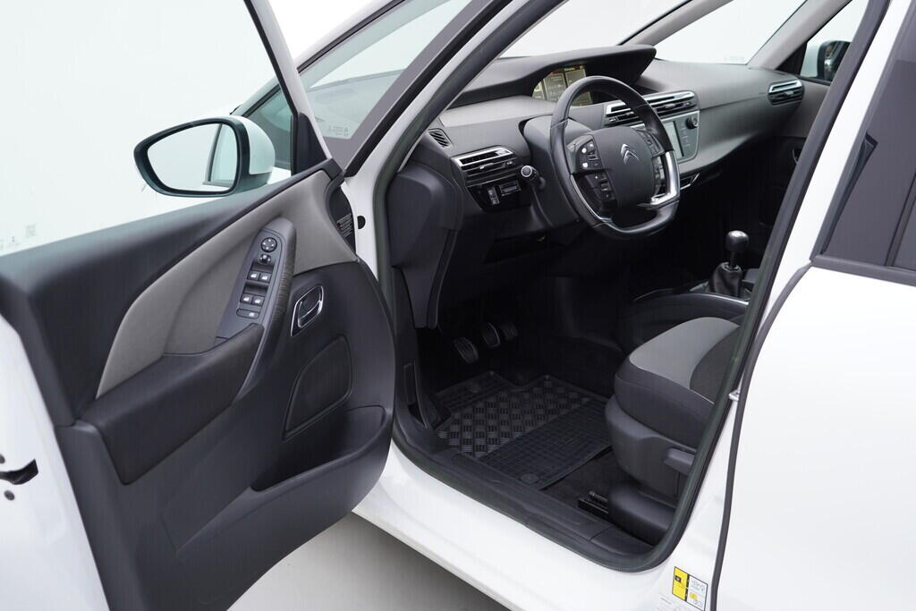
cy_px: 306
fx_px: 916
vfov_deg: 36.9
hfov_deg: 53.1
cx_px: 458
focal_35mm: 36
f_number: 3.2
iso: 125
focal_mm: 24
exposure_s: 1/50
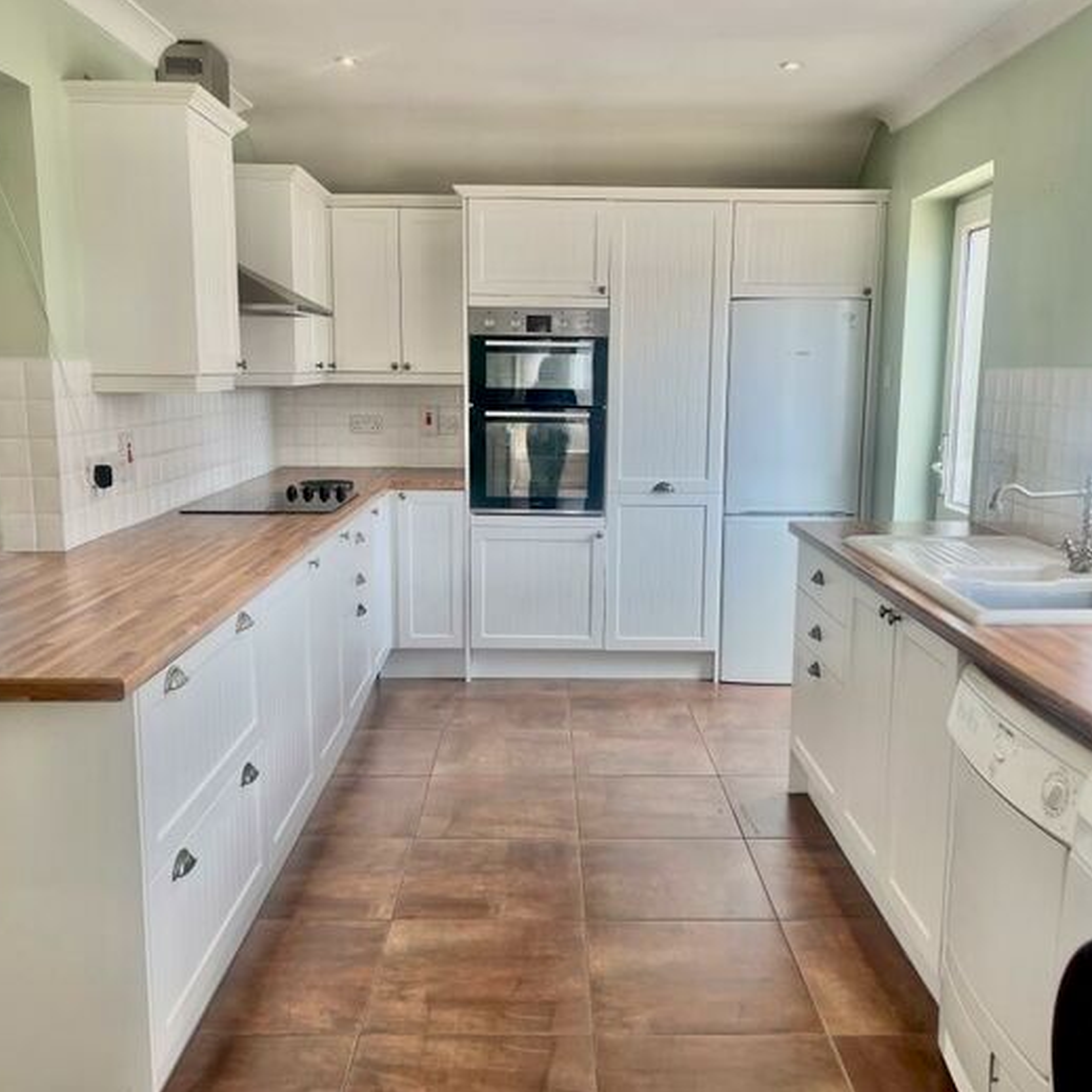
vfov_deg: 52.5
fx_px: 1106
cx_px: 568
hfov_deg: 52.5
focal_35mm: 31
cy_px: 544
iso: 32
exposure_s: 1/122
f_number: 1.6
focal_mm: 5.1
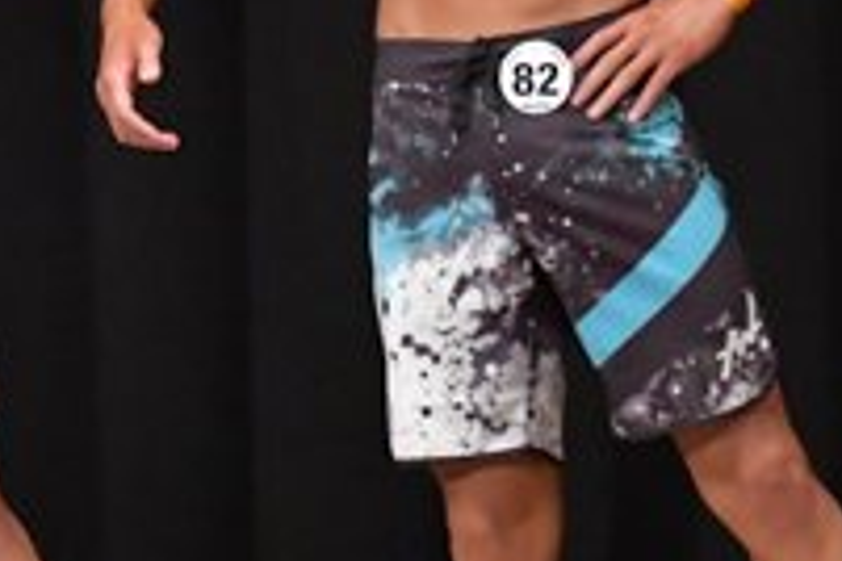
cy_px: 100
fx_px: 18195
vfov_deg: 1.8
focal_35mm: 778
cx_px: -207
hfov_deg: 2.6
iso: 6400
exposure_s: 1/400
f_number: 5.6
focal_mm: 135
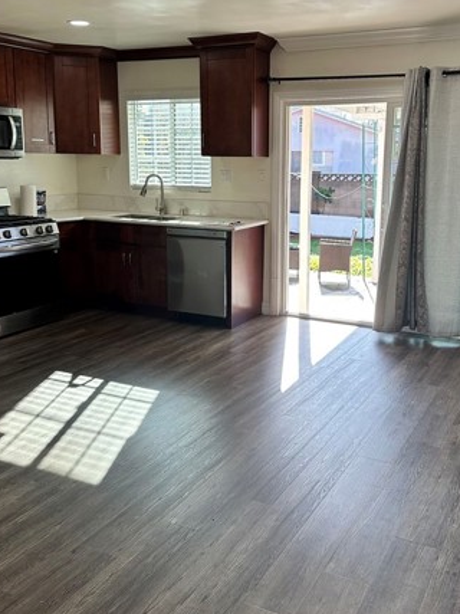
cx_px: 257
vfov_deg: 51.3
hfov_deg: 39.6
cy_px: 275
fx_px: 638
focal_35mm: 36
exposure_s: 1/398
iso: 80
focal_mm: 6.86
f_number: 1.78
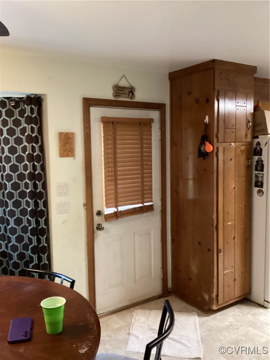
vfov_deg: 58.4
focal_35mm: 31
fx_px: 322
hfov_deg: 45.4
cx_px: 135
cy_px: 180
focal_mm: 3.3
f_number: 2.4
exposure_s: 1/30
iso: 500
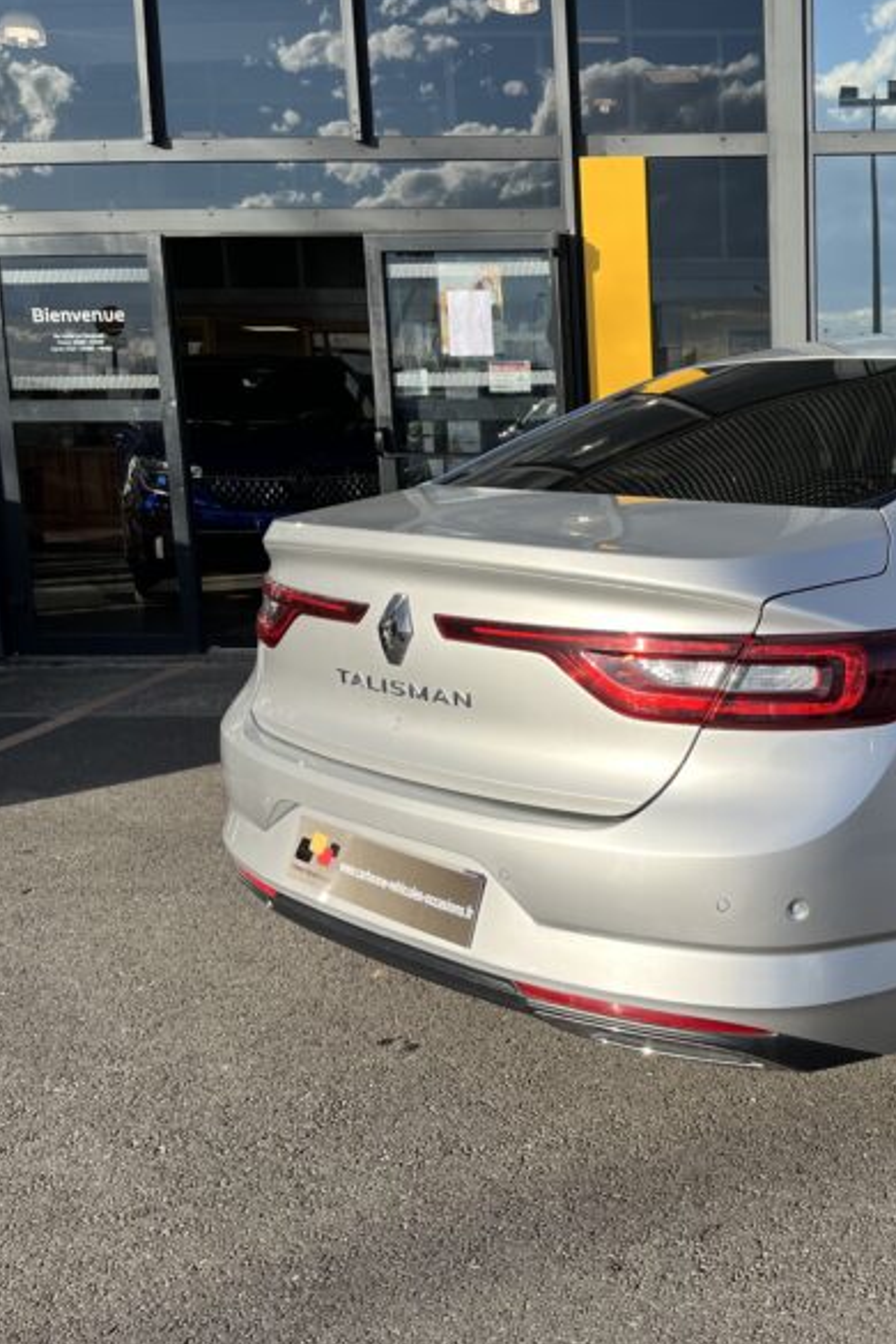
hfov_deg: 33.4
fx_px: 1381
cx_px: 864
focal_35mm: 37
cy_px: 678
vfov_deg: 51.9
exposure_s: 1/2571
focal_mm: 5.1
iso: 50
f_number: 1.6
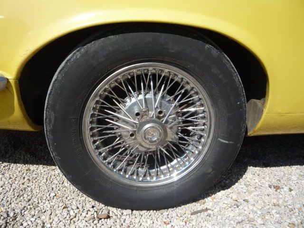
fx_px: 263
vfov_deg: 46.8
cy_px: 114
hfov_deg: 60.0
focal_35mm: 30
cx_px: 152
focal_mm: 5.2
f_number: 5
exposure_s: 1/400
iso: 100
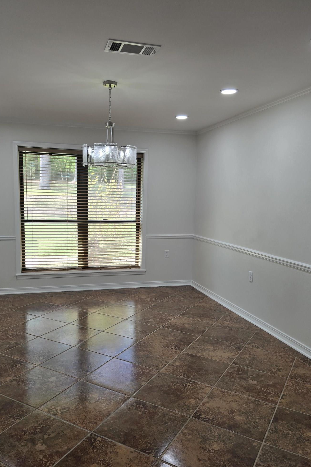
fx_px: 363
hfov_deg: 46.3
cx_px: 134
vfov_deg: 65.4
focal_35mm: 28
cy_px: 249
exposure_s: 1/120
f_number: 1.7
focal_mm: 6.3
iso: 40
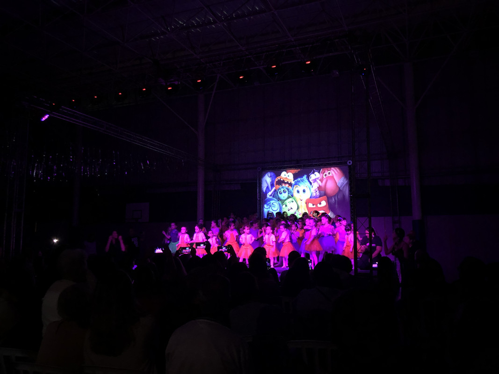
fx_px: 404
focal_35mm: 28
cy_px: 187
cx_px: 250
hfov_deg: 63.4
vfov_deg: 49.7
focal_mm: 4
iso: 100
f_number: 1.8
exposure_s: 1/9
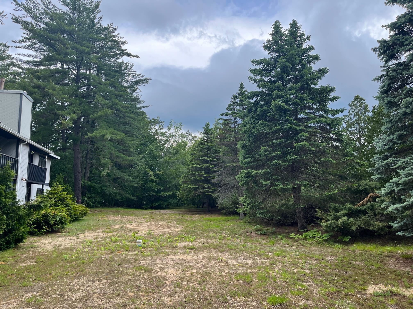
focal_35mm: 26
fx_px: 310
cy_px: 154
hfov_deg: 67.3
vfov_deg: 53.1
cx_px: 206
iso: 50
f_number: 1.6
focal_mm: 5.1
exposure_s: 1/1441
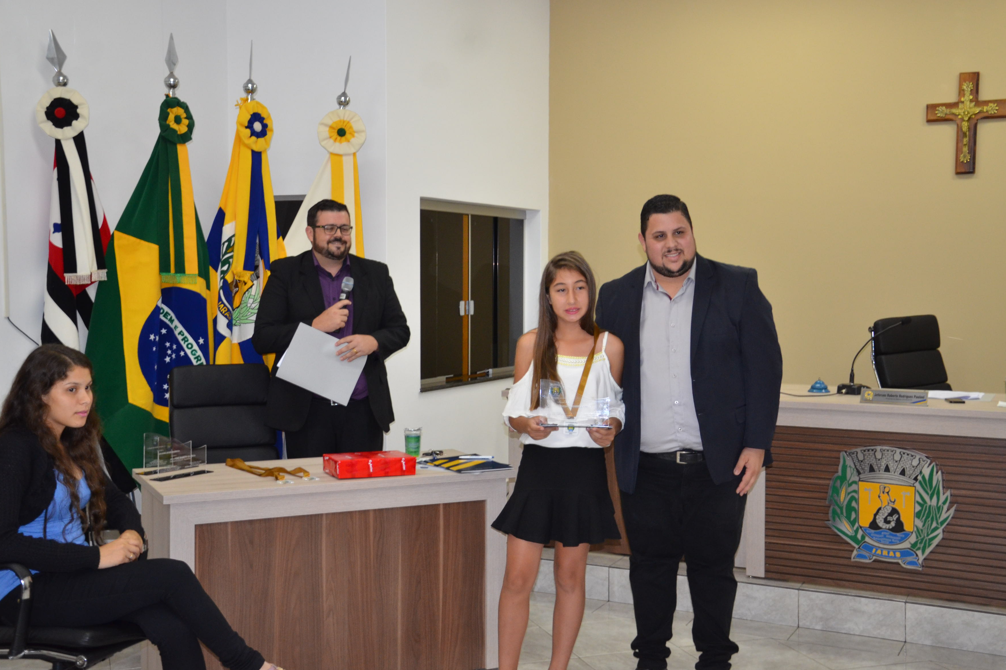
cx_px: 517
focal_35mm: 44
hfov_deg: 44.5
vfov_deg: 30.5
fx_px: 1229
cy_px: 325
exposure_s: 1/60
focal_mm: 28
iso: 800
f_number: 4
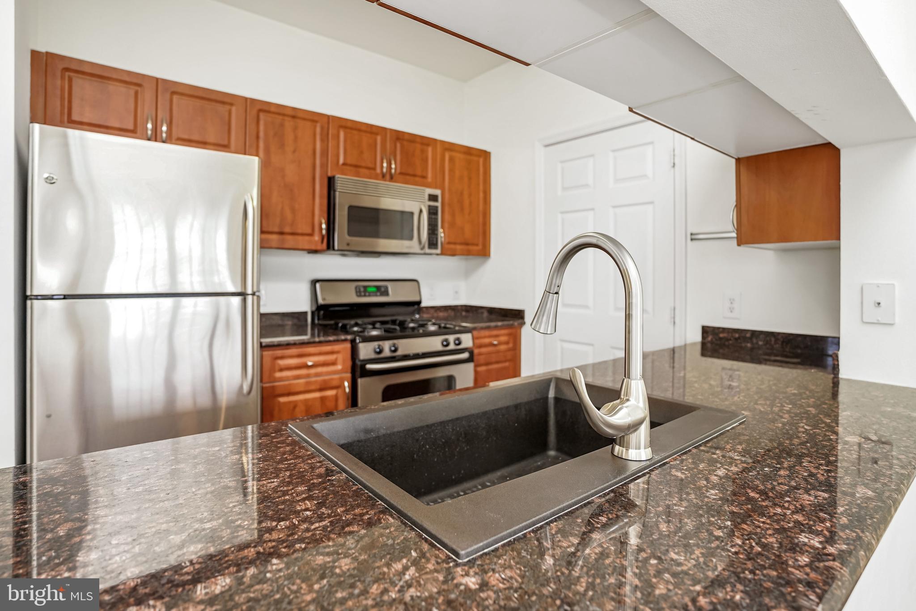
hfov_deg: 93.3
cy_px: 306
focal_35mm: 17
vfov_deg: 70.4
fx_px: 432
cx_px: 458
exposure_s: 1/250
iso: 400
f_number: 2.8
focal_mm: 17
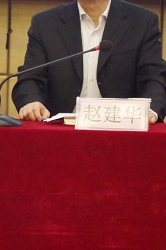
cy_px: 68
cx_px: 39
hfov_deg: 7.5
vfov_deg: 11.3
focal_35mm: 182
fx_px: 1262
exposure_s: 1/60
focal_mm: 55
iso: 6400
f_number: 5.6
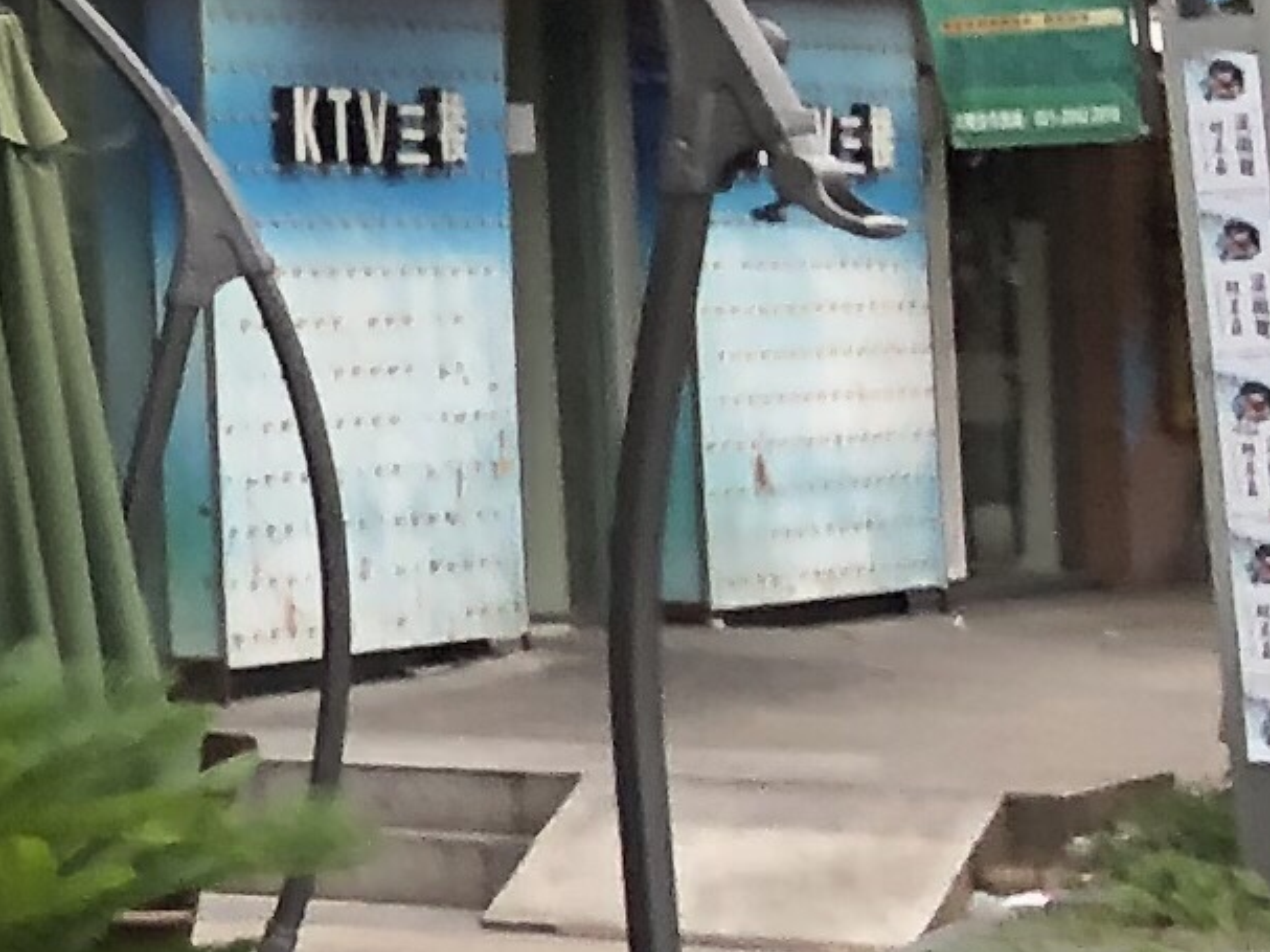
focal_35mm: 186
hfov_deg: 8.5
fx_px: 6823
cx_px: -2783
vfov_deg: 7.9
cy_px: -276
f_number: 1.8
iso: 32
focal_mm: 4
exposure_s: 1/120
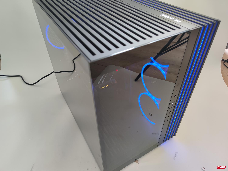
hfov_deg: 69.4
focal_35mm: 25
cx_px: 114
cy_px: 86
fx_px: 165
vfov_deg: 54.9
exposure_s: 1/100
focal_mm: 6.78
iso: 189
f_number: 1.85
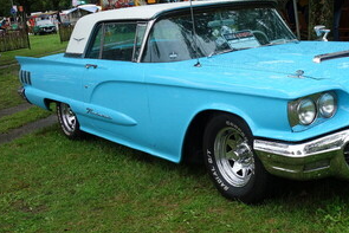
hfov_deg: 33.8
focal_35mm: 59
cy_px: 108
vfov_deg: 23.0
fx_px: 572
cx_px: 212
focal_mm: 10.91
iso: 320
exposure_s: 1/250
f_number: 4.5
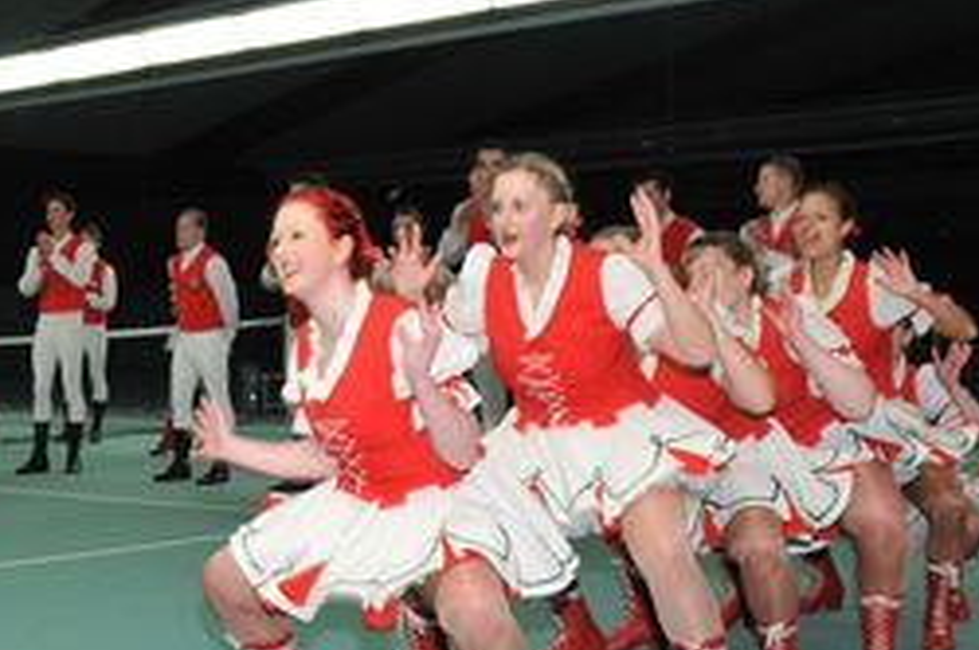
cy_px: 423
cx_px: 117
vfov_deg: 20.5
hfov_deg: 29.4
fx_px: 1792
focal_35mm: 66
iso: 500
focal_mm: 22
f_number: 5.6
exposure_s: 1/60
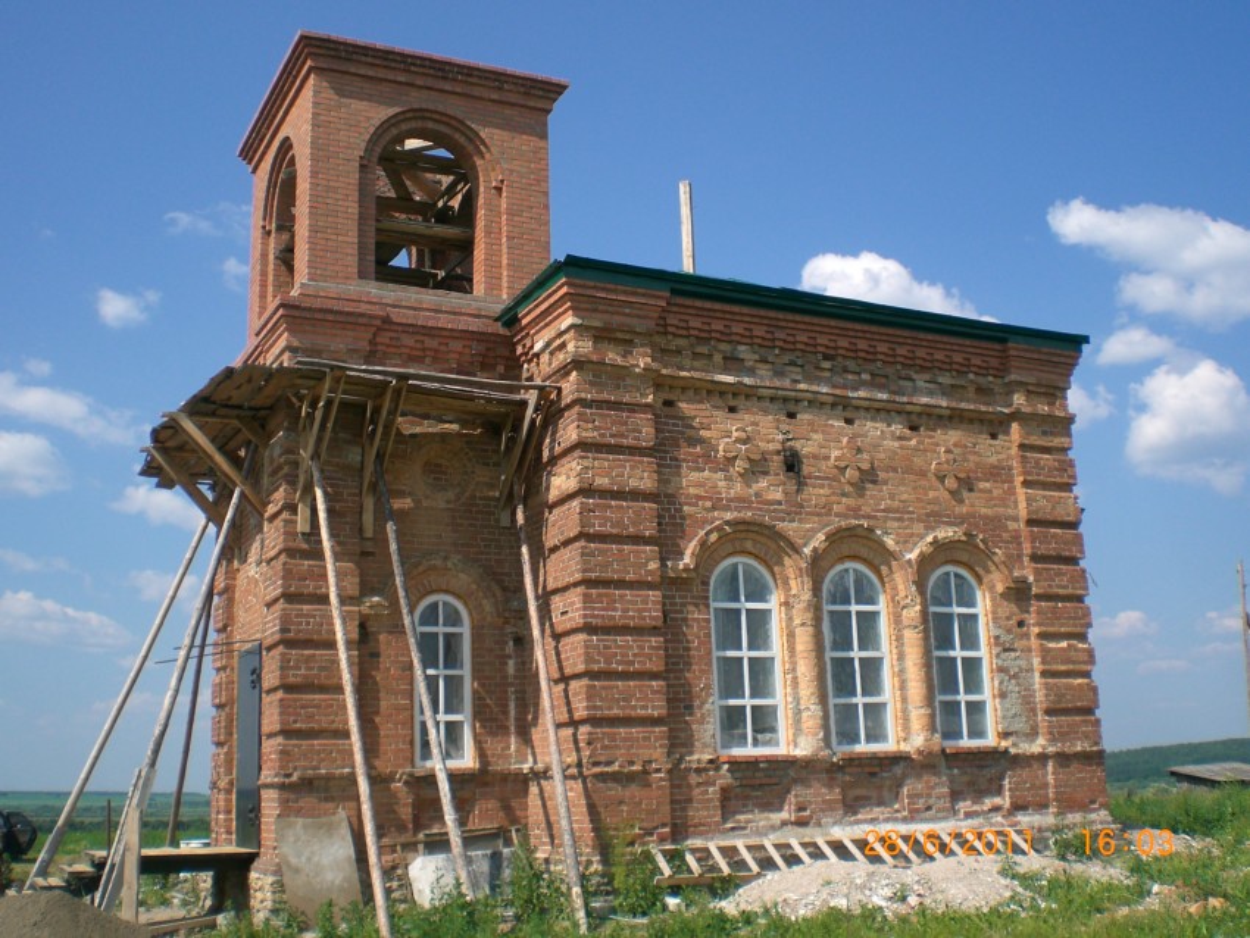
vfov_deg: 37.7
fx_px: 1373
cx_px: 625
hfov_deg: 49.0
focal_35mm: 38
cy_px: 469
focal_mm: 6.3
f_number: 4.4
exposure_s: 1/500
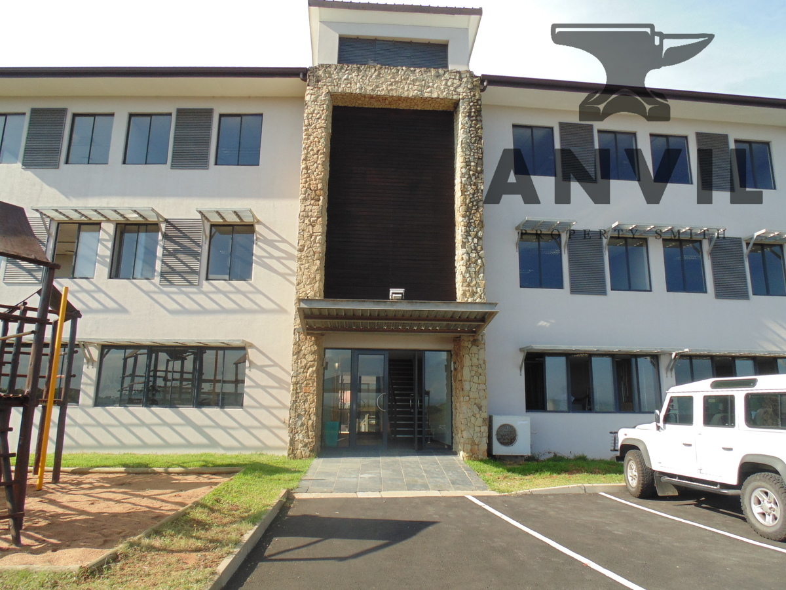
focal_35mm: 24
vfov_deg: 56.8
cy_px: 295
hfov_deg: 71.6
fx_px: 545
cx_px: 393
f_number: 3.1
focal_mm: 4.3
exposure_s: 1/640
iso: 80
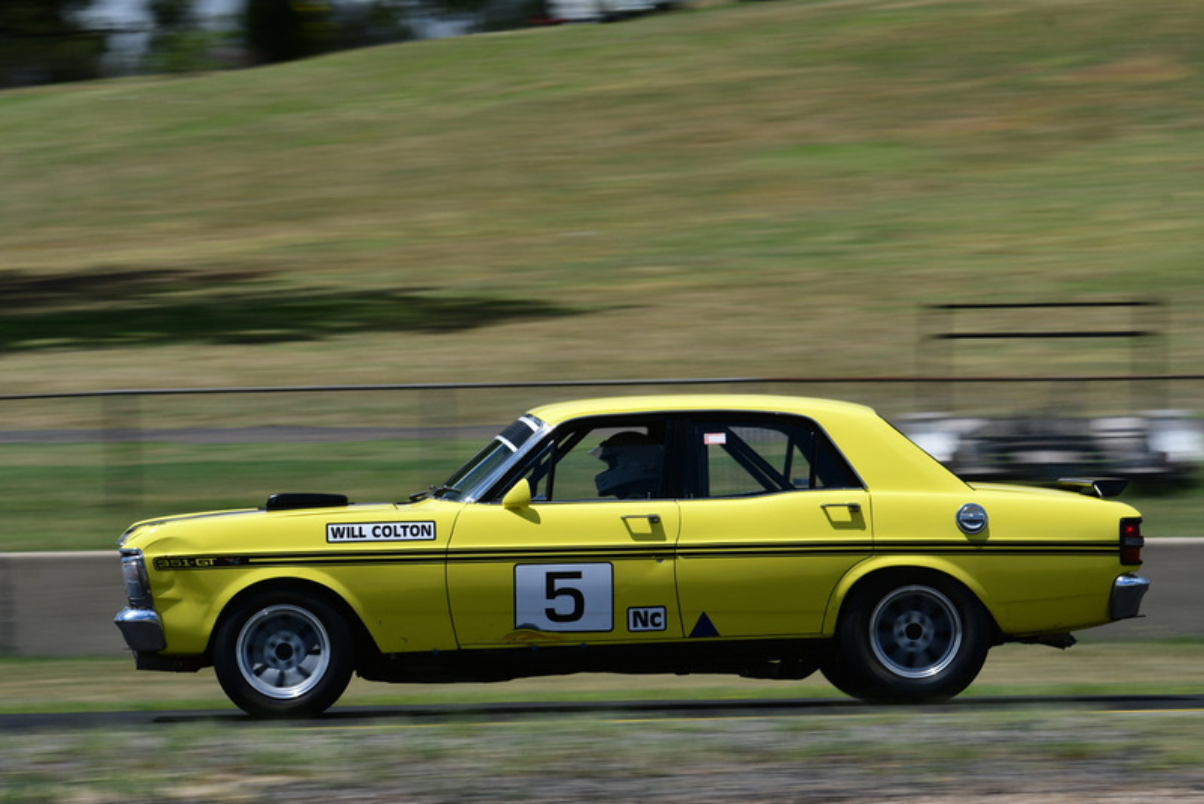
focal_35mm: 210
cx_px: 602
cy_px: 402
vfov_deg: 6.5
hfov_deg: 9.8
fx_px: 7025
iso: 160
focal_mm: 140
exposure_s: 1/200
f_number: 14
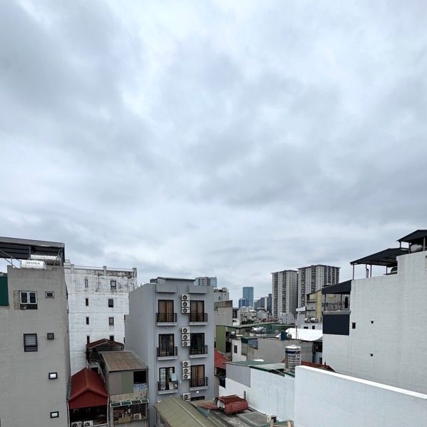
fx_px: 293
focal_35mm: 21
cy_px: 336
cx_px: 205
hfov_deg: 72.1
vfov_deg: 66.1
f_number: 2.2
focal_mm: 2.22
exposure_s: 1/1477
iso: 50
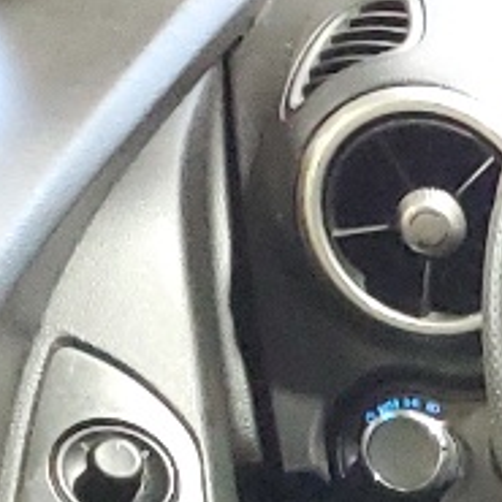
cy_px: 1359
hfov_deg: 7.3
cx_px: 1761
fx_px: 3265
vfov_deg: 7.9
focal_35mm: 199
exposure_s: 1/30
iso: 382
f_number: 1.5
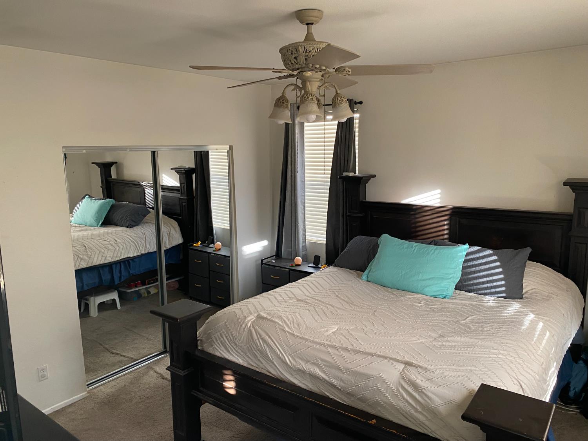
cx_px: 294
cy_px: 220
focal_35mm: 26
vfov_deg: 53.1
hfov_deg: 67.3
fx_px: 442
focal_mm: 4.25
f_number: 1.8
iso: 200
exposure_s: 1/60
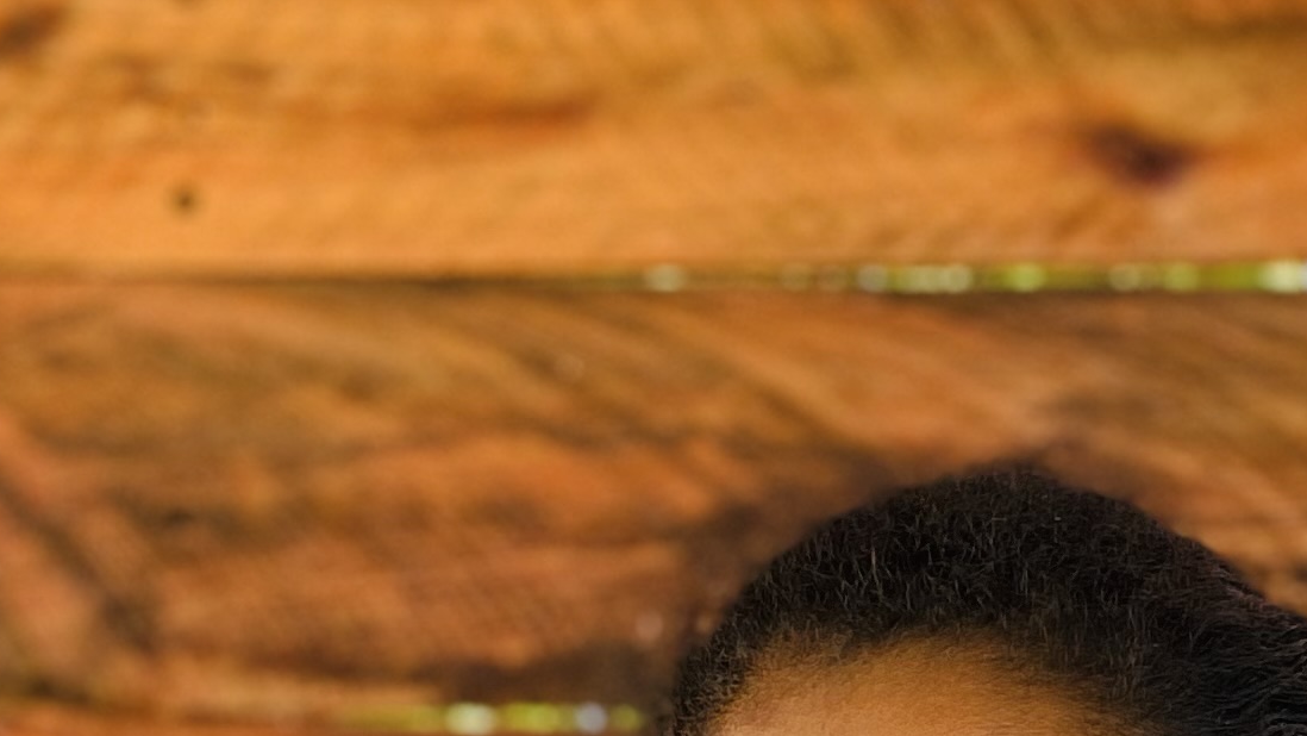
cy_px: 2209
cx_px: 1153
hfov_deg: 20.2
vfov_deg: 9.3
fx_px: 3605
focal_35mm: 104
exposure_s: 1/122
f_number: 1.8
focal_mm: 4.25
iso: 40
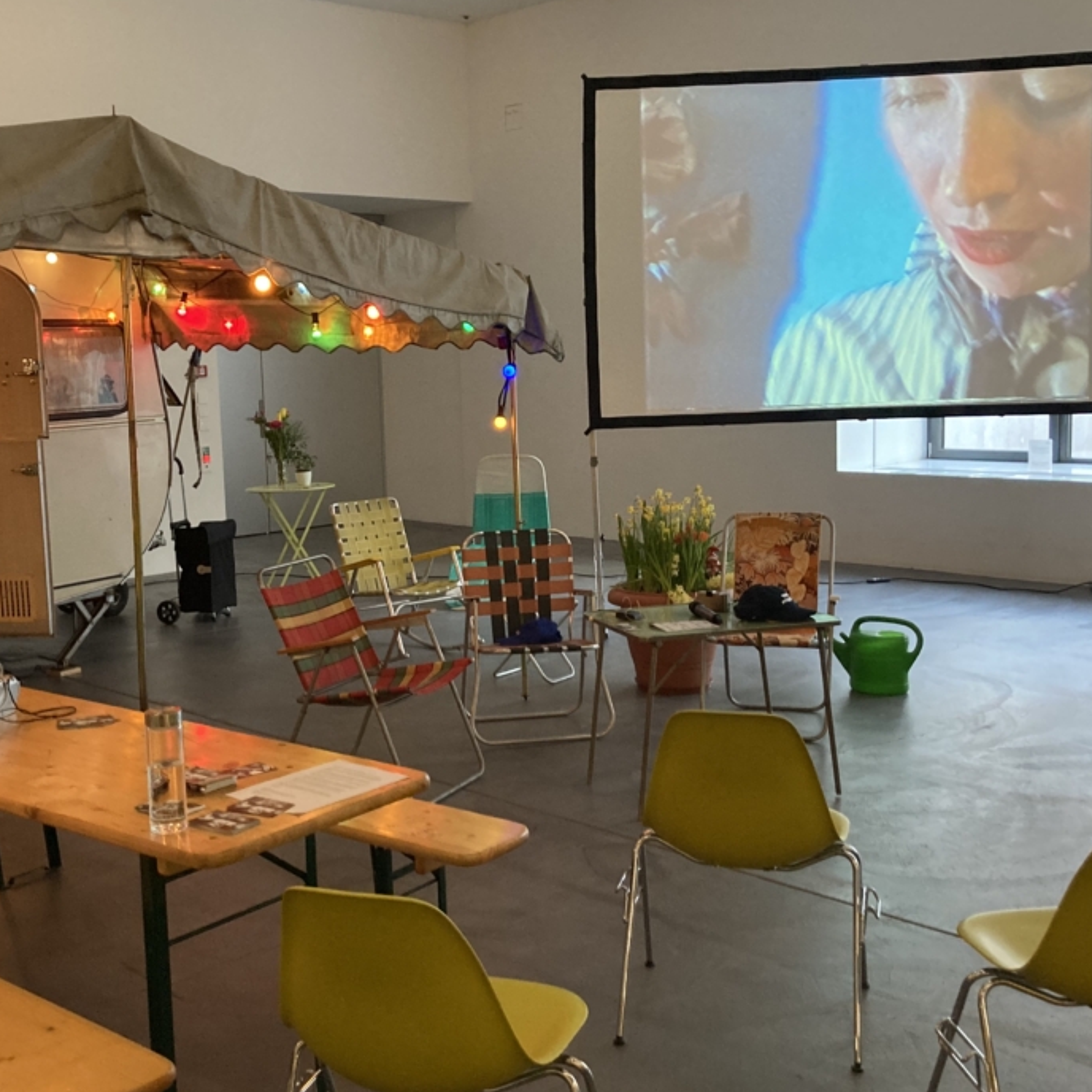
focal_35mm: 41
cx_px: 462
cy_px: 521
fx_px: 1463
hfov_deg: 40.8
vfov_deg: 40.9
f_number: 1.8
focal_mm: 3.99
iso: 250
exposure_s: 1/50
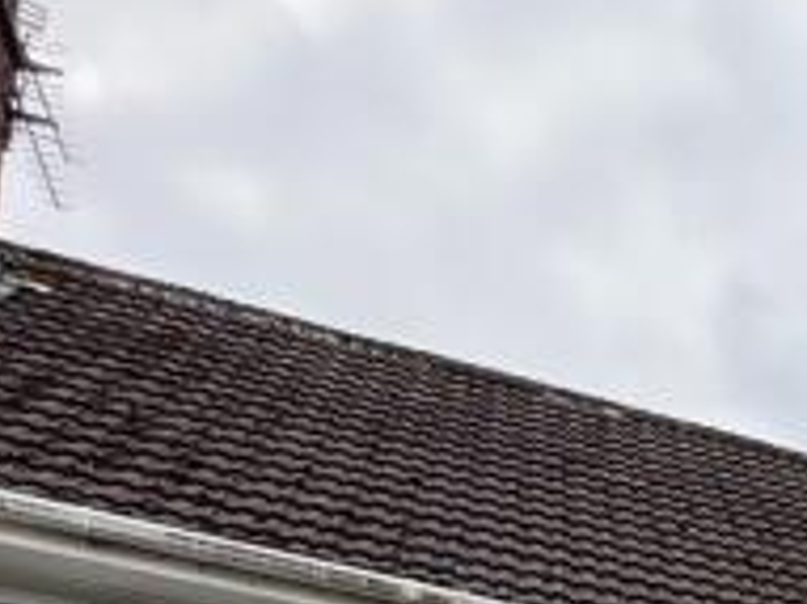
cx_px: 1382
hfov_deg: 20.1
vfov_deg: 15.0
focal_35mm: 75
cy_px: 1297
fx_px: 1747
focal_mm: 2.22
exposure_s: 1/235
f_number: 2.2
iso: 40
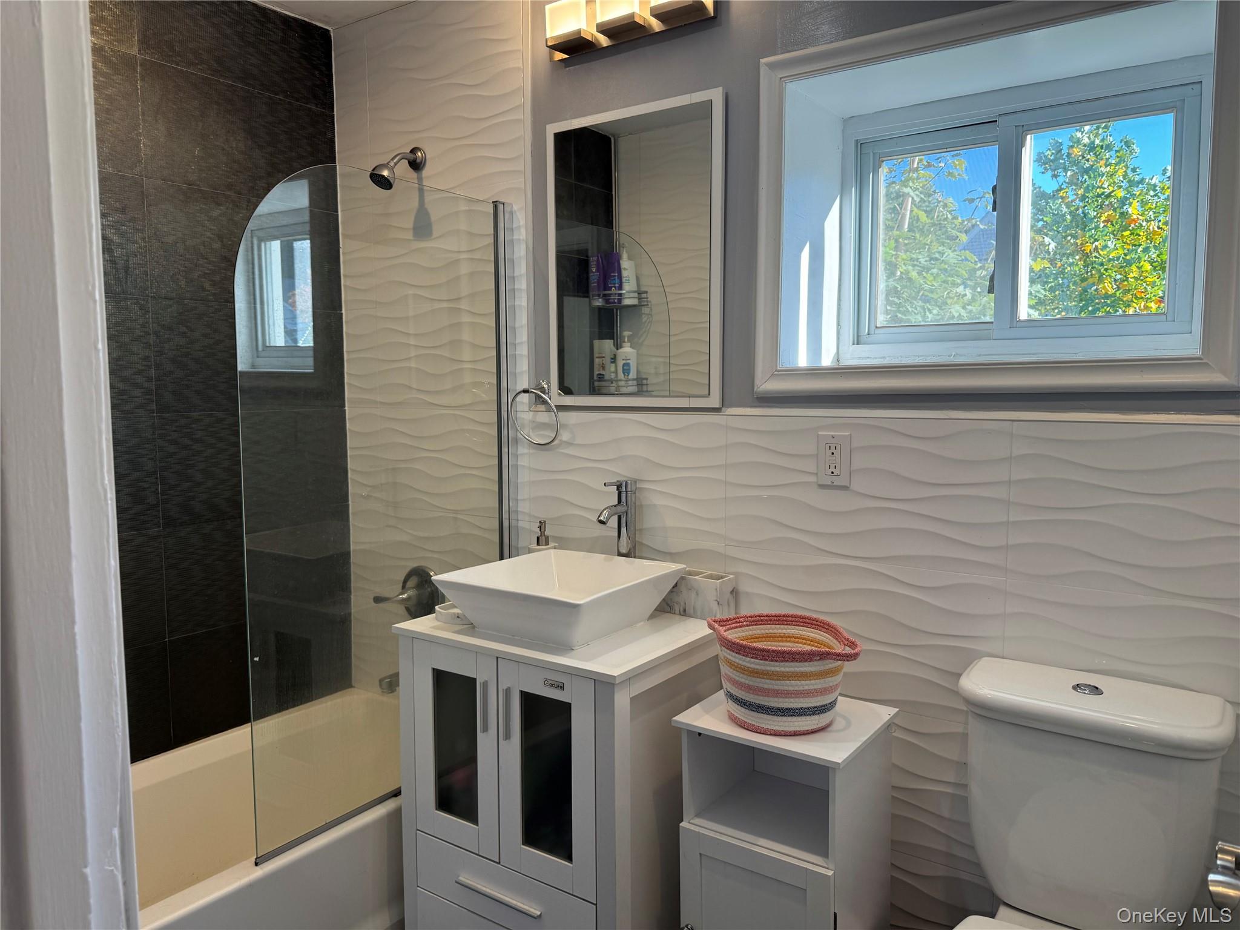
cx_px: 620
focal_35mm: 24
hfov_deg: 71.6
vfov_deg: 56.8
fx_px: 860
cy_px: 465
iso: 80
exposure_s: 1/167
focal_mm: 6.76
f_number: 1.78
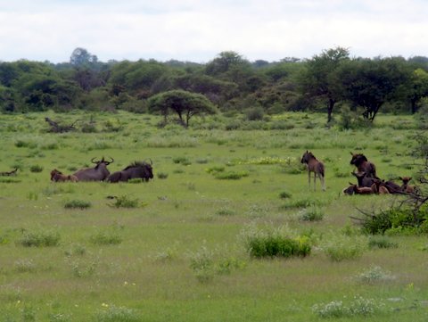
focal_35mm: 300
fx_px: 3713
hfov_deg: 6.6
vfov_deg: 5.0
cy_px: 161
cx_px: 214
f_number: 3.5
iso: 100
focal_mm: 64.3
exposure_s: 1/500
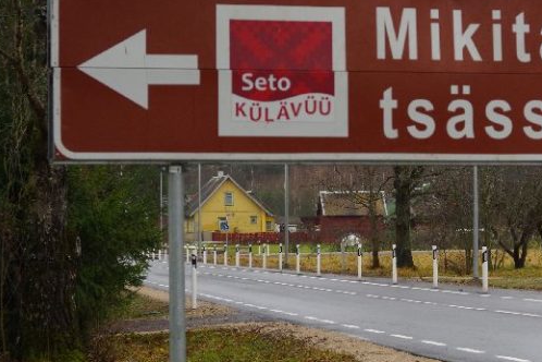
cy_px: 189
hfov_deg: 14.1
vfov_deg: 9.5
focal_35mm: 145
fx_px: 2183
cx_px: 412
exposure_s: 1/100
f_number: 6.3
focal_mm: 62.5
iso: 800
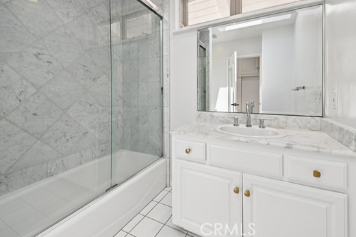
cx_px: 177
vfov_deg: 72.8
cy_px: 93
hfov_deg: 96.8
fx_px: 158
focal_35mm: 16
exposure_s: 1/40
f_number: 8
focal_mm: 13
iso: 250
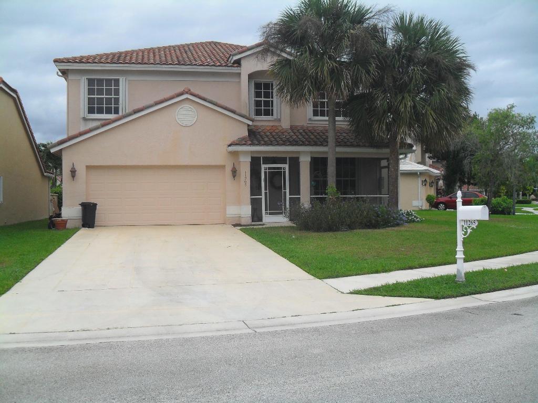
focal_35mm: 35
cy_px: 202
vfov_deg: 40.7
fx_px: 544
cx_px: 269
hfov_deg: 52.6
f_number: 8.9
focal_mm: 6.2
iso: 100
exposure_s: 1/125
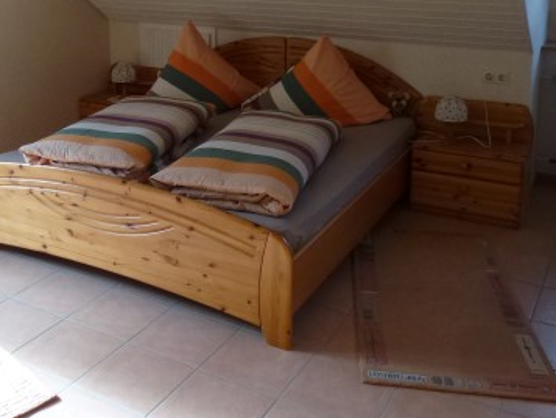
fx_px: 691
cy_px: 64
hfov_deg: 43.0
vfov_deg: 32.4
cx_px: 170
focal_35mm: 43
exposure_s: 1/60
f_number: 3.3
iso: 200
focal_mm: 4.3
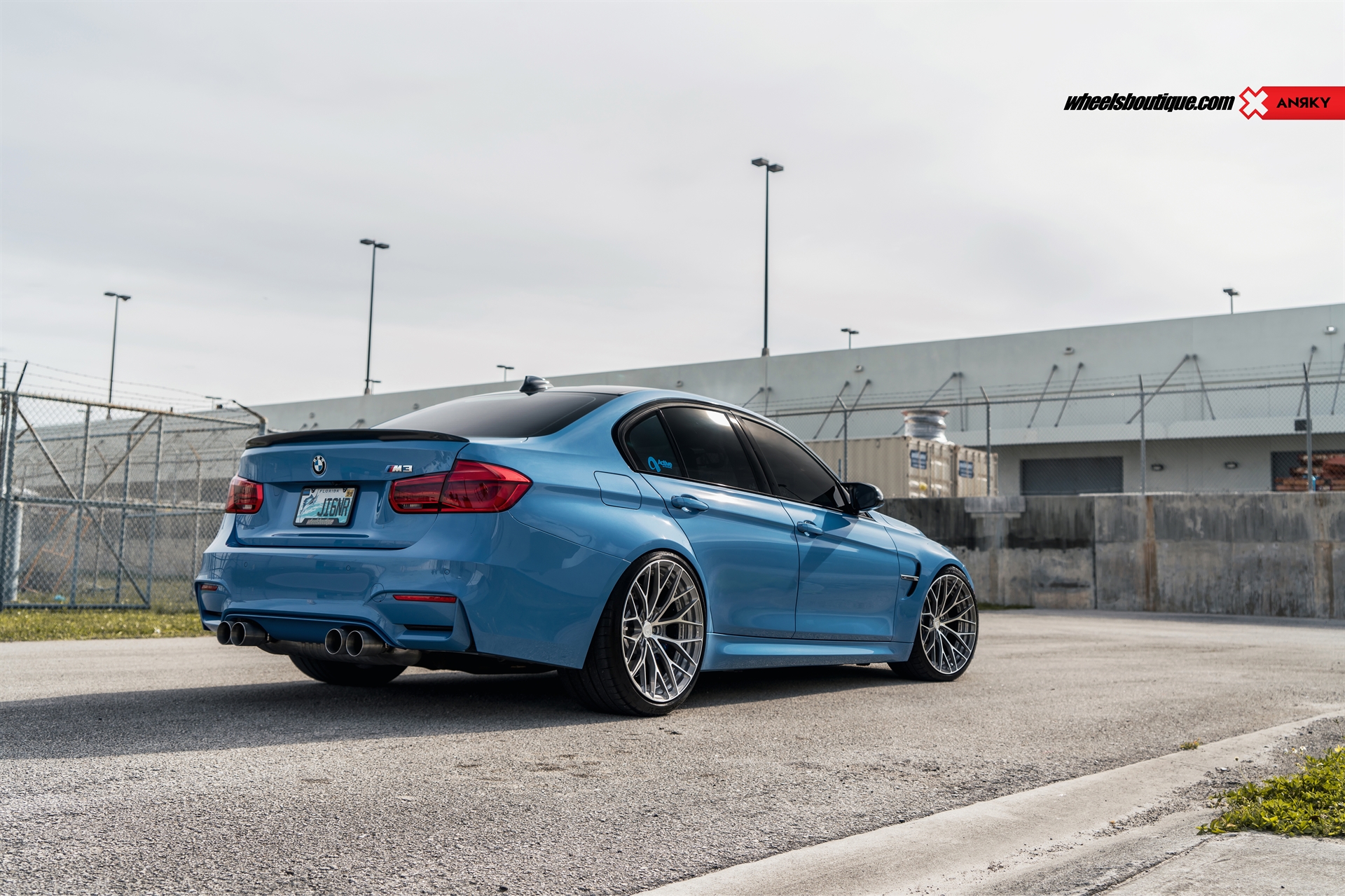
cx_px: 672
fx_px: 1307
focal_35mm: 35
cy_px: 448
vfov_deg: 37.8
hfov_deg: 54.4
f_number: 5
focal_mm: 35
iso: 100
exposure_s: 1/250
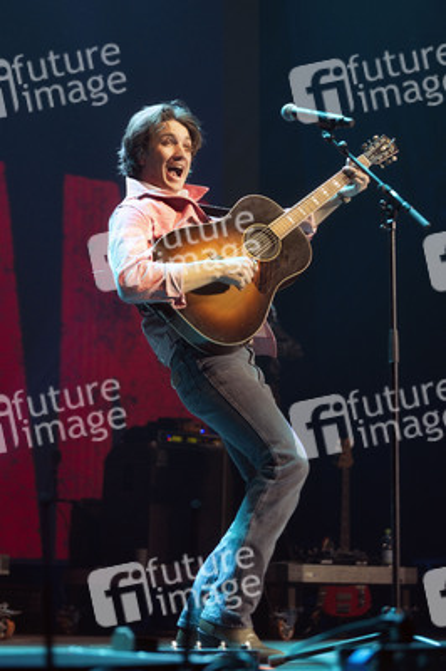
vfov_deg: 26.0
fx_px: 1452
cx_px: 223
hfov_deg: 17.5
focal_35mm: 78
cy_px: 336
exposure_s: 1/200
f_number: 3.2
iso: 1600
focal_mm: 78
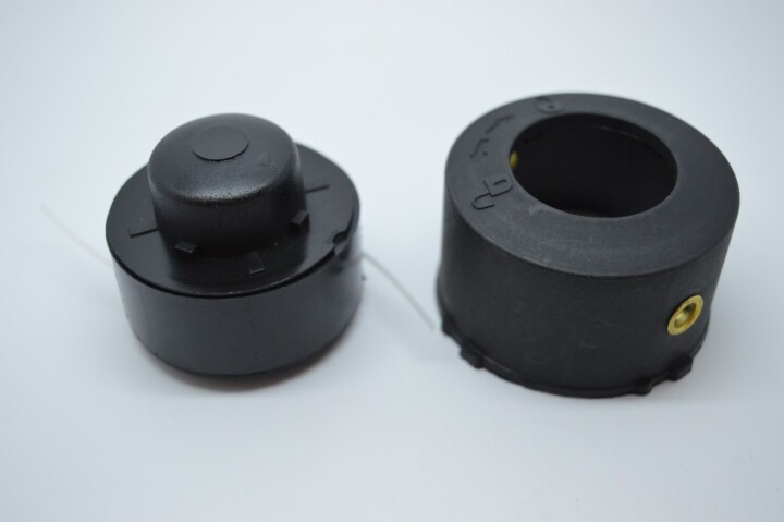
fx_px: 1012
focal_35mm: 46
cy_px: 261
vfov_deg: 28.9
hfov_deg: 42.4
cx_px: 392
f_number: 5
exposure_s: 1/100
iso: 400
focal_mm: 31
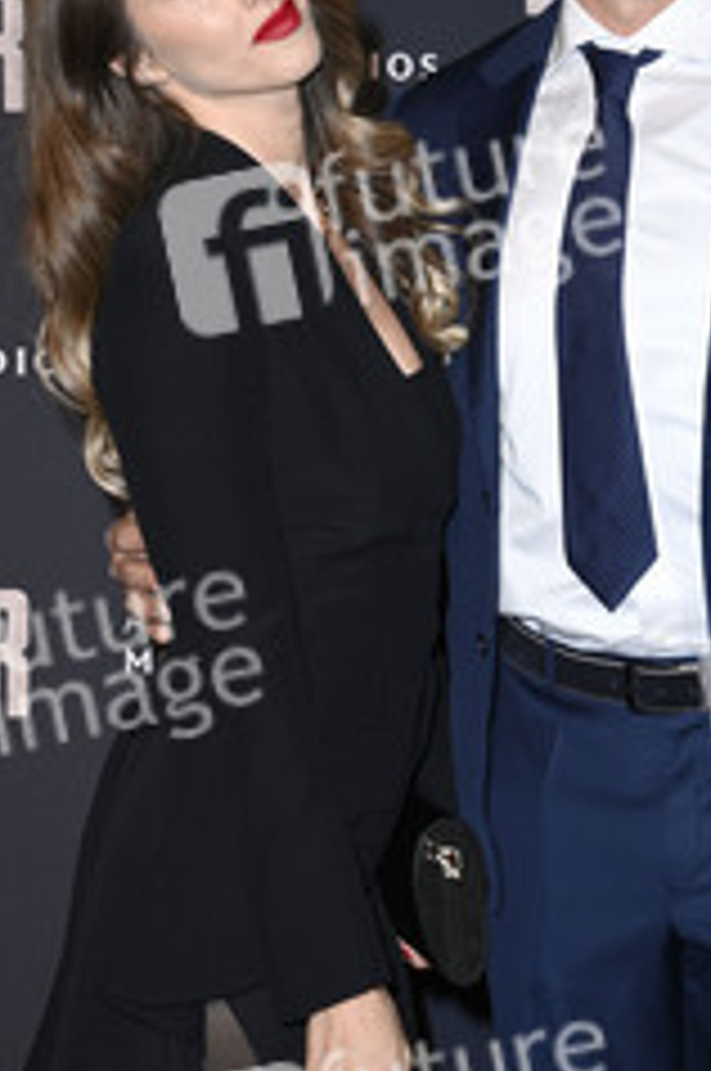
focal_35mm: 138
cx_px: 522
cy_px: 454
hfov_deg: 9.9
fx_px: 4100
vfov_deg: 14.9
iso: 500
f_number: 5.6
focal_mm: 82
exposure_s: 1/250
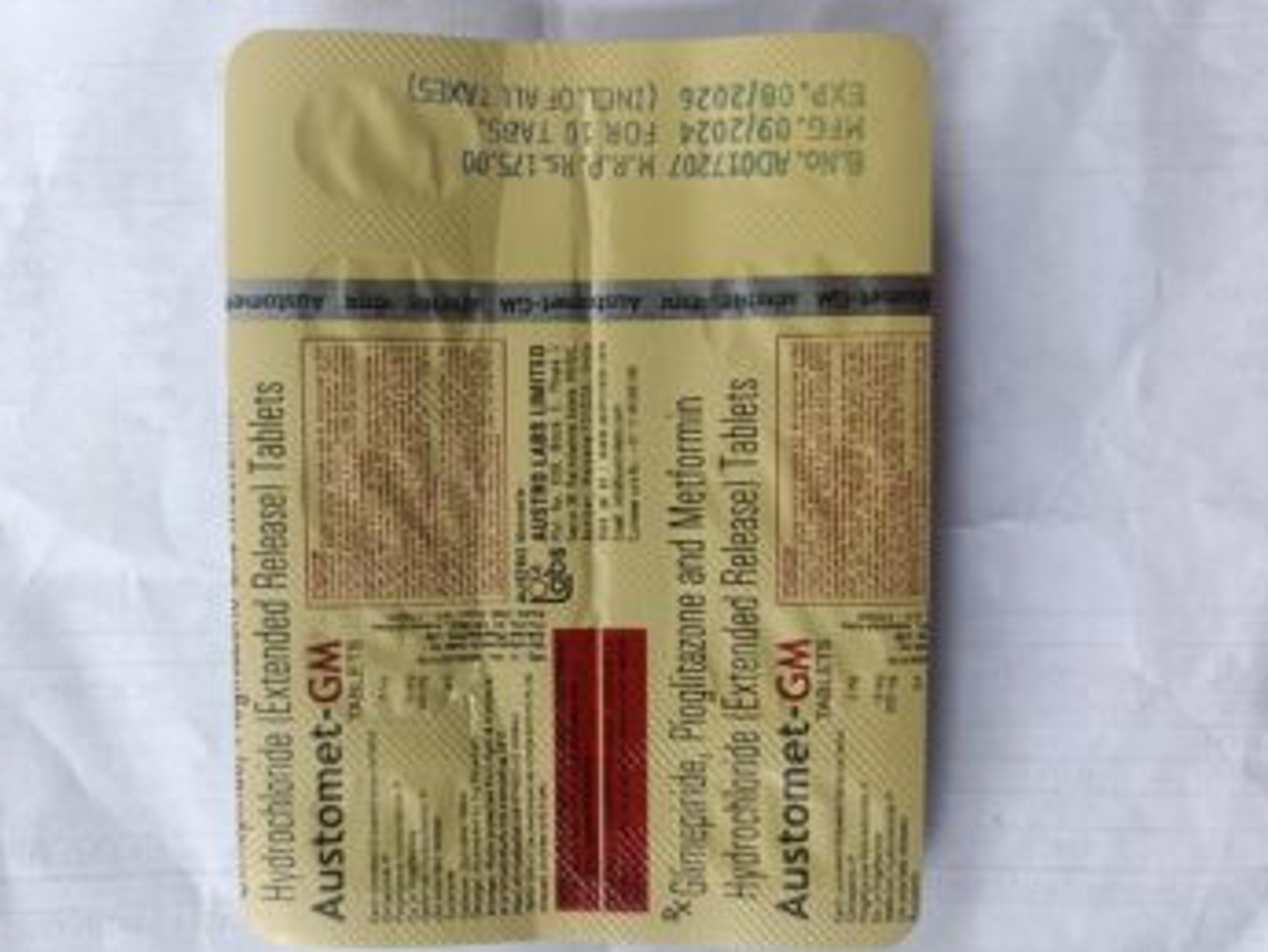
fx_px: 1063
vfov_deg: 48.2
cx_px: 588
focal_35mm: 29
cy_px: 496
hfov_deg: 61.6
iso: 421
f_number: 1.7
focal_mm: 4.7
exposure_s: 1/50
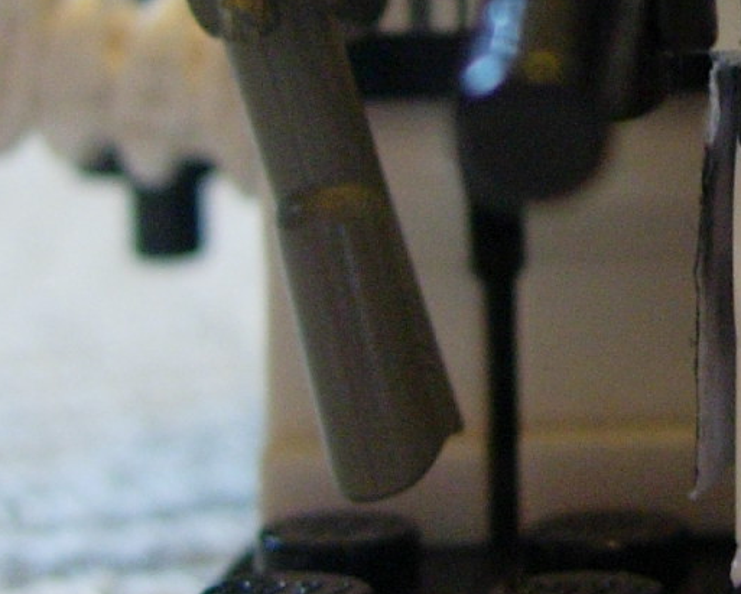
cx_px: 910
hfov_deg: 12.7
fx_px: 3248
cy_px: -130
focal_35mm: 148
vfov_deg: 10.3
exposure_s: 1/9.2
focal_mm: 7.8
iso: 200
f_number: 2.8
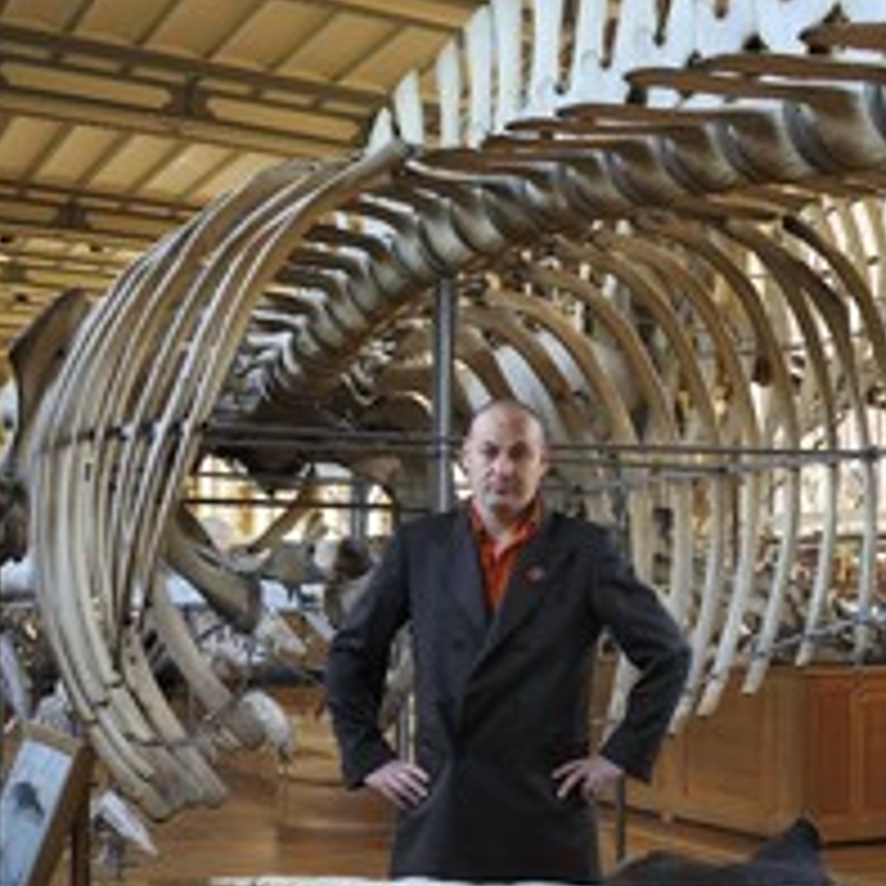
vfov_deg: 29.3
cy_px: 607
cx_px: 843
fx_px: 1680
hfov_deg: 28.1
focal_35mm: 58
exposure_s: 1/80
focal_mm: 32
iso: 800
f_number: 6.3
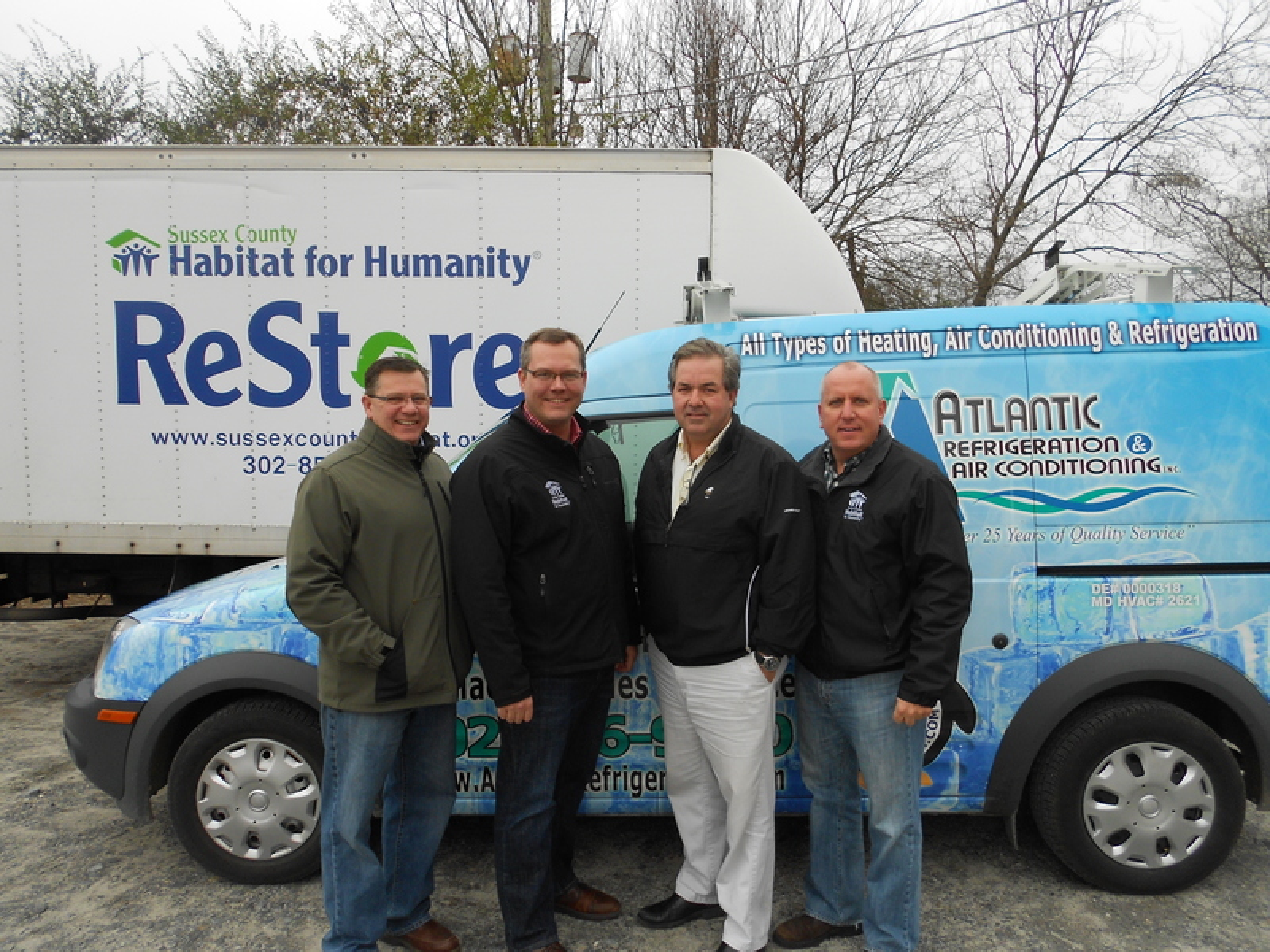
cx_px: 635
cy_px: 476
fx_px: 954
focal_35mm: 26
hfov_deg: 67.3
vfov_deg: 53.1
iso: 80
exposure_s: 1/250
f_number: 3.2
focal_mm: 4.6
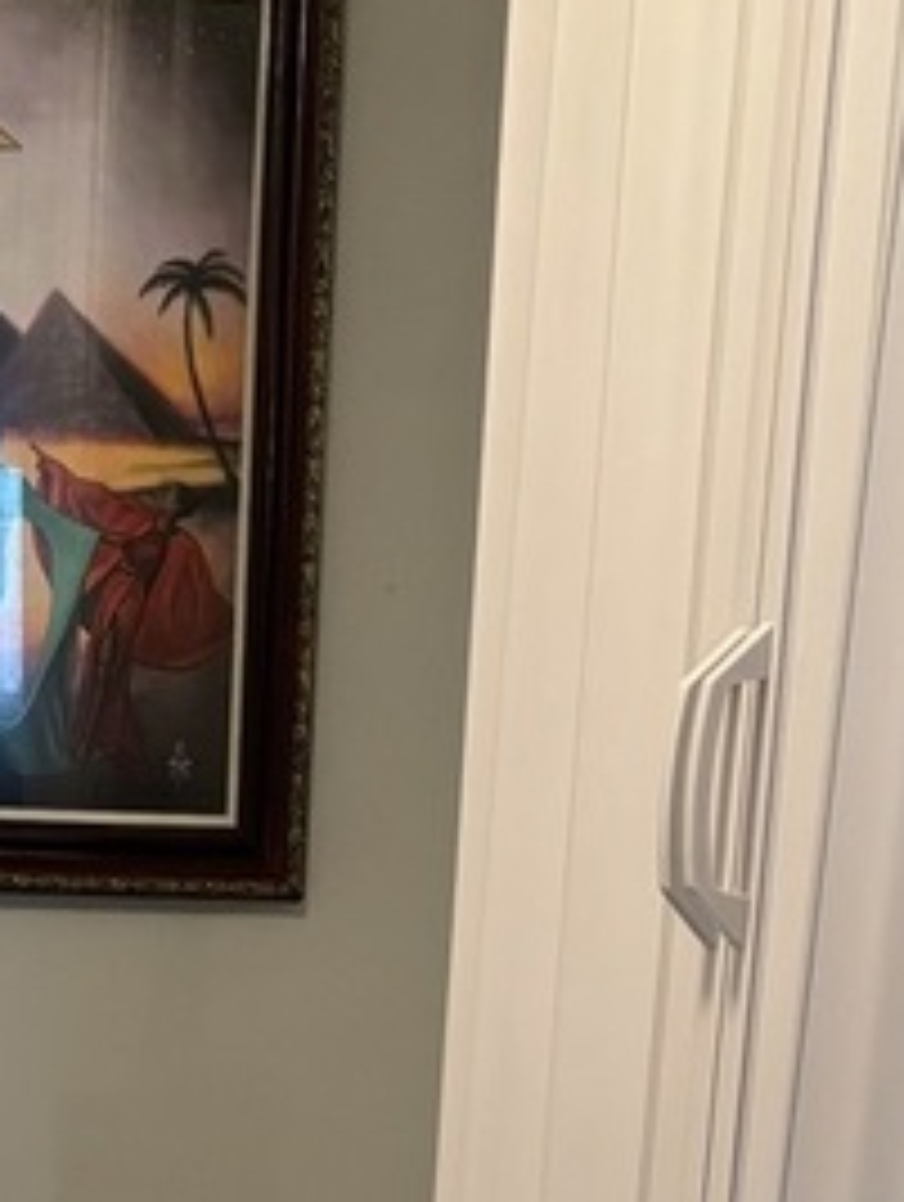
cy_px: 1765
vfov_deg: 17.0
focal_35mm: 105
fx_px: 3647
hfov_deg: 14.0
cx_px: 126
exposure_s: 1/60
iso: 250
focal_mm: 5.96
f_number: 1.6
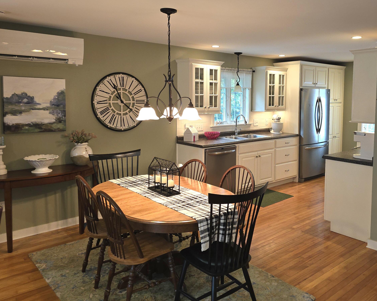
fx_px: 335
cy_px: 127
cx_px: 229
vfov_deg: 48.3
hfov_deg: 58.2
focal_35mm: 30
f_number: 1.7
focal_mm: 6.3
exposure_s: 1/60.2
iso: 125
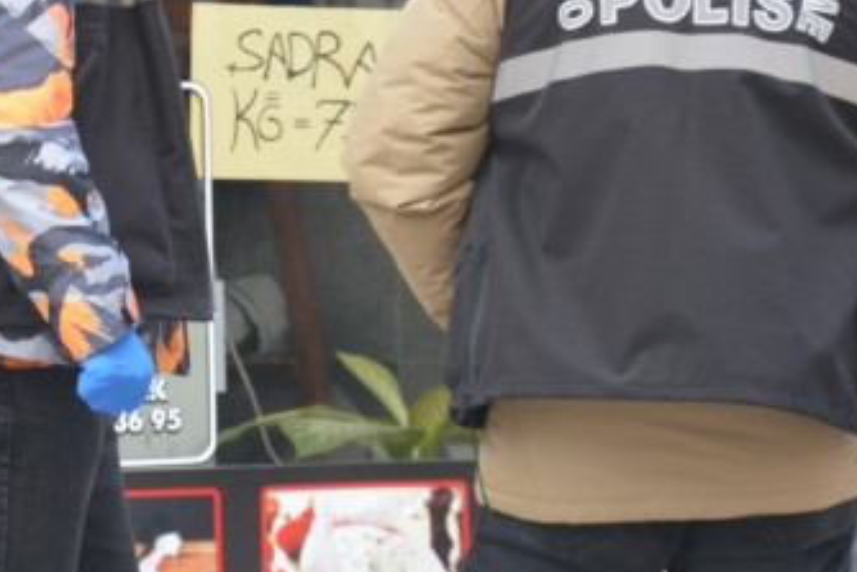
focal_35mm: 327
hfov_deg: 6.3
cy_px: -40
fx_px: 7787
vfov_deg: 4.2
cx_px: 69
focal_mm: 70
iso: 400
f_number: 5.3
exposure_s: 1/60
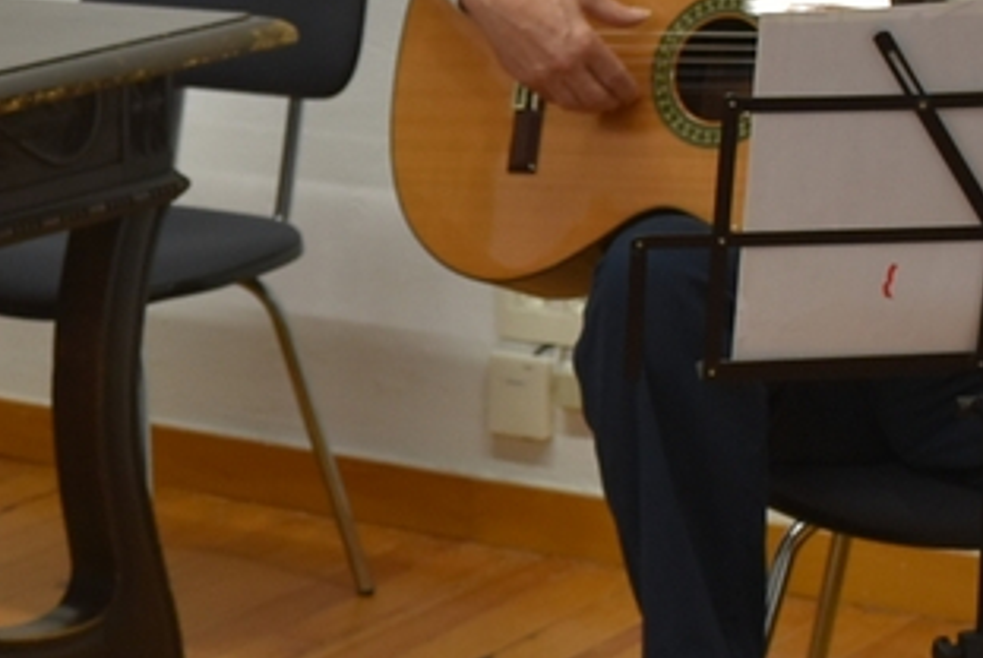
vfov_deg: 9.9
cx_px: -212
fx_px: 3799
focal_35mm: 139
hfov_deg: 14.3
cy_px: 389
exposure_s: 1/60
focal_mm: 24
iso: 400
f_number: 4
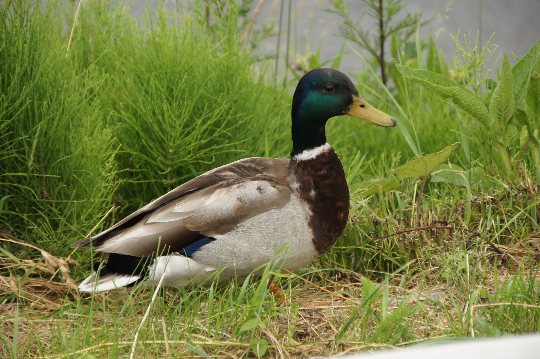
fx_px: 3416
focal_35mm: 228
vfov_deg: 6.0
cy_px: 182
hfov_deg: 9.0
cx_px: 270
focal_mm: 150
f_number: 6.3
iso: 100
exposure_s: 1/125
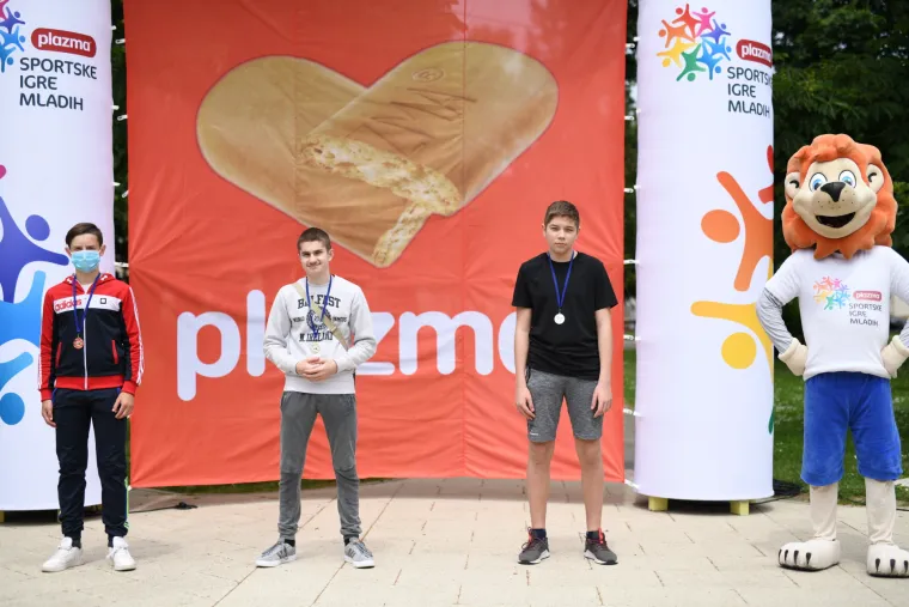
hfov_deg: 39.6
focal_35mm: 50
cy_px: 304
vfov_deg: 27.0
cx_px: 454
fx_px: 1263
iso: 125
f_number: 2.2
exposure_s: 1/4000
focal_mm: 50
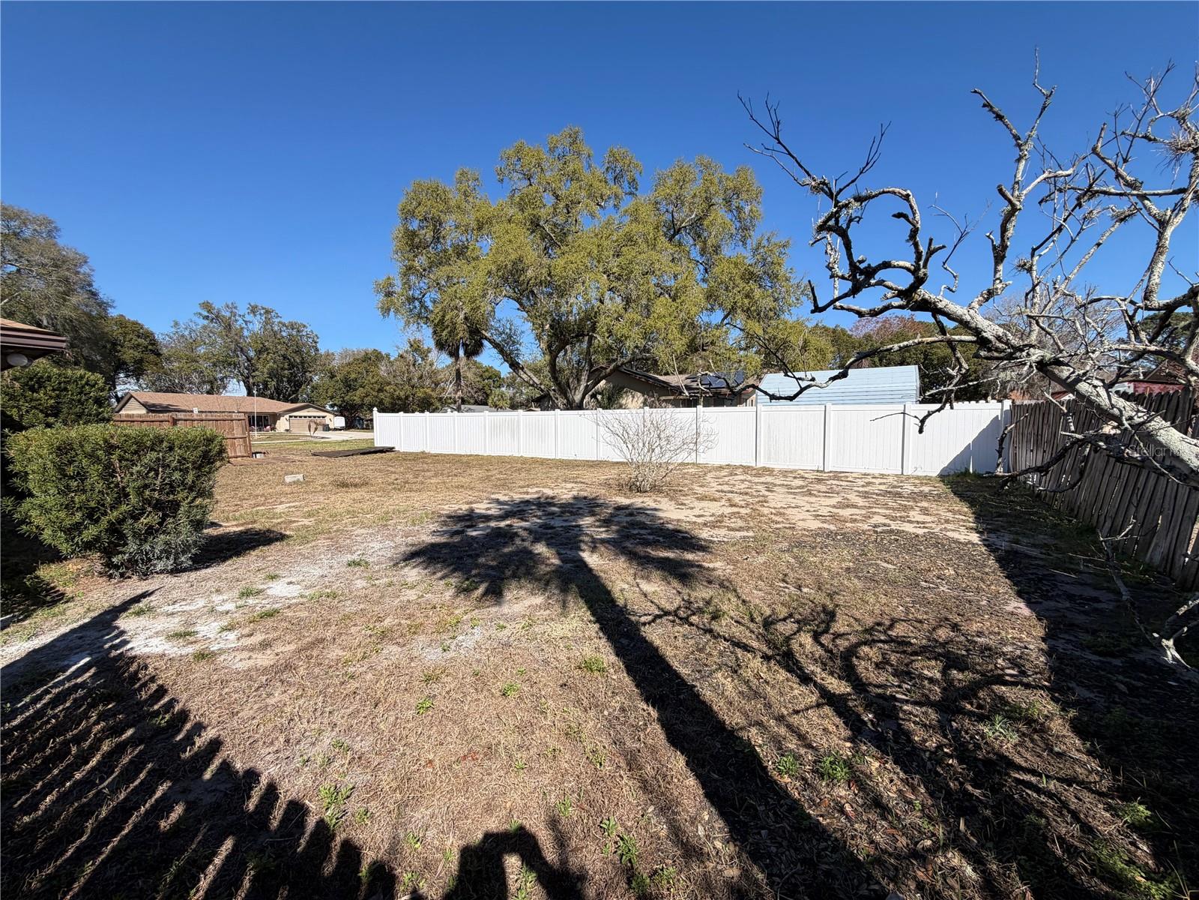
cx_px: 600
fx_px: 485
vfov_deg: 85.7
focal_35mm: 14
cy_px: 450
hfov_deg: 102.1
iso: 20
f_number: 2.2
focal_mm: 2.22
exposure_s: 1/799
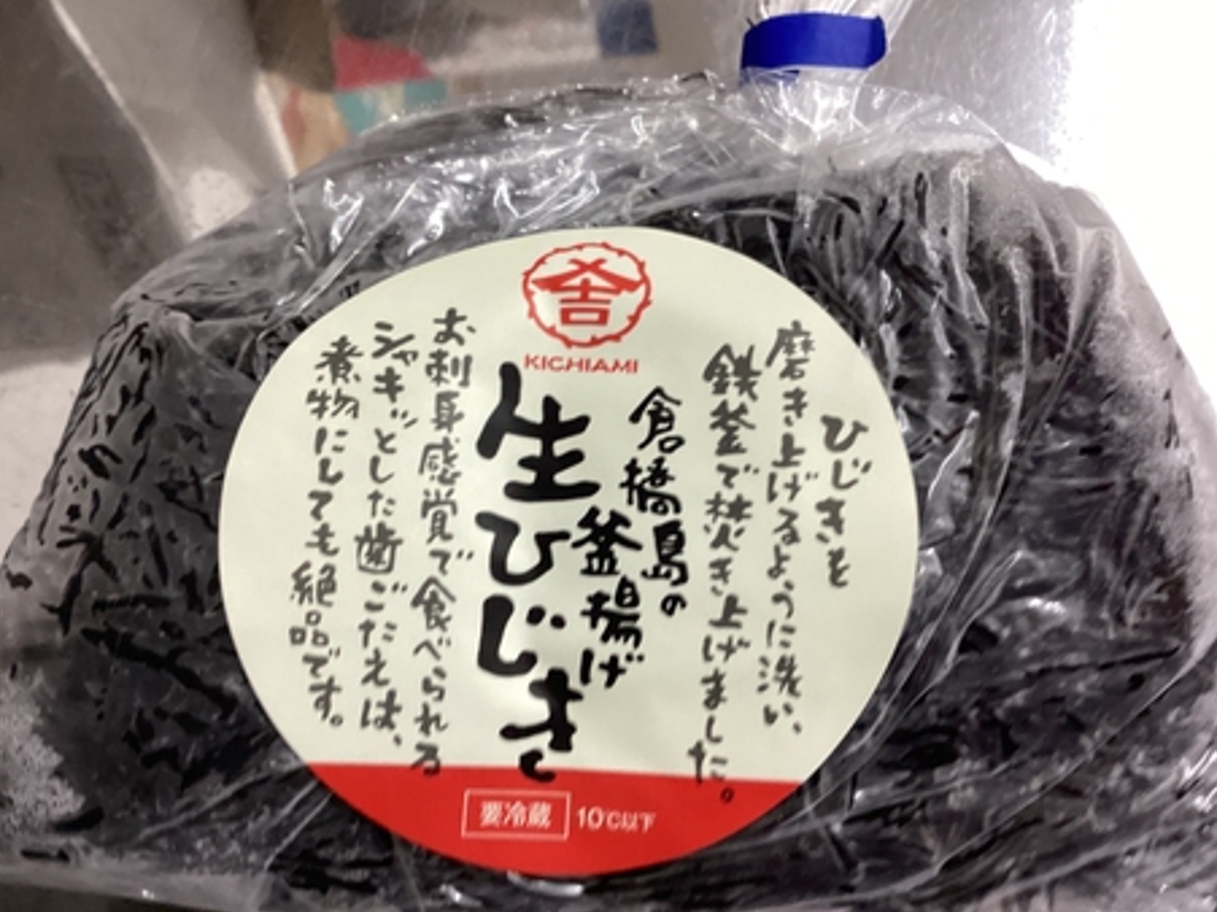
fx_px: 1160
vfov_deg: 42.9
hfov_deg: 55.4
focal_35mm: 33
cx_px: 604
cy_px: 480
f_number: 2.4
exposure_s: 1/60
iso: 100
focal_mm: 3.3
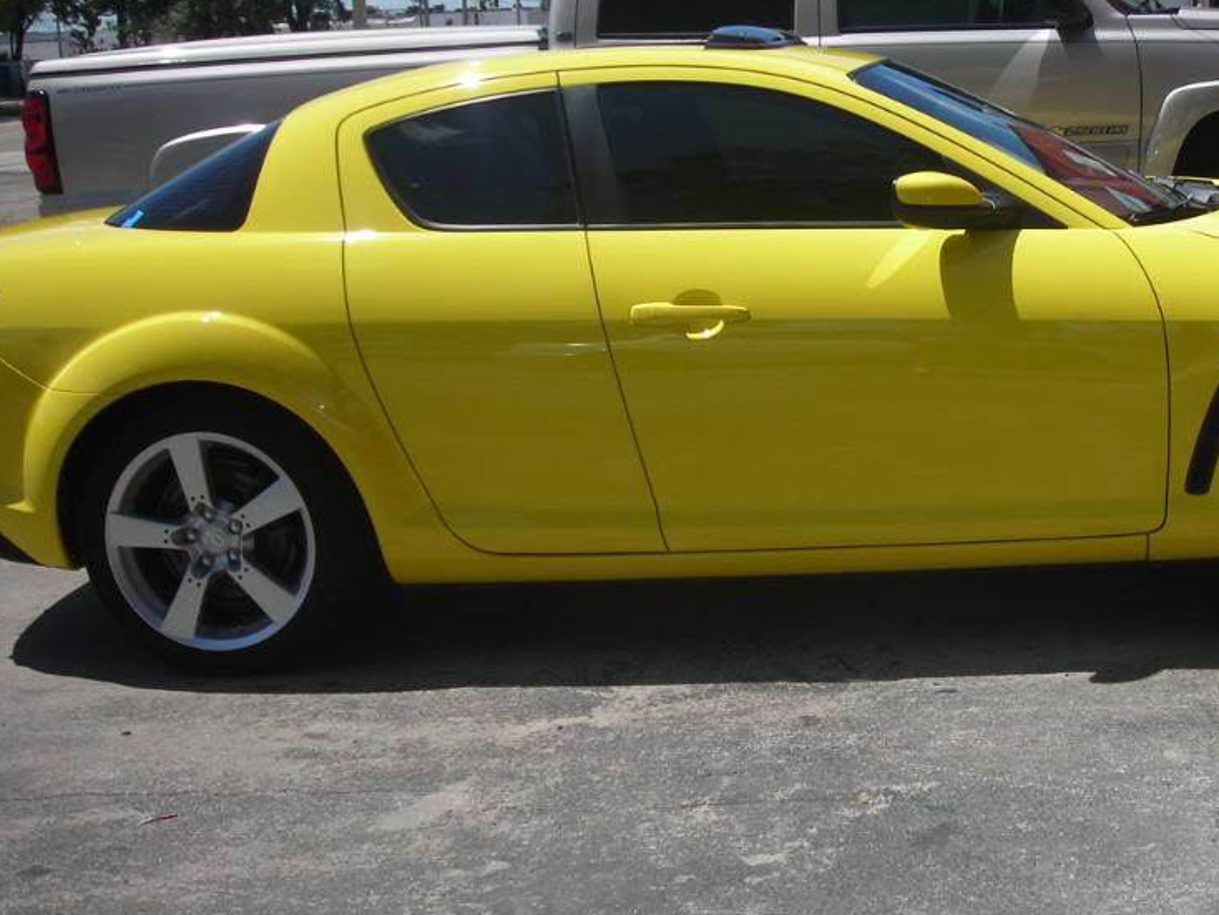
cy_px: 442
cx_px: 842
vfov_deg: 27.5
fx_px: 1867
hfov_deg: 35.7
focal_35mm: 53
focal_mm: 6.3
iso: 50
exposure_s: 1/218
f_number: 6.4
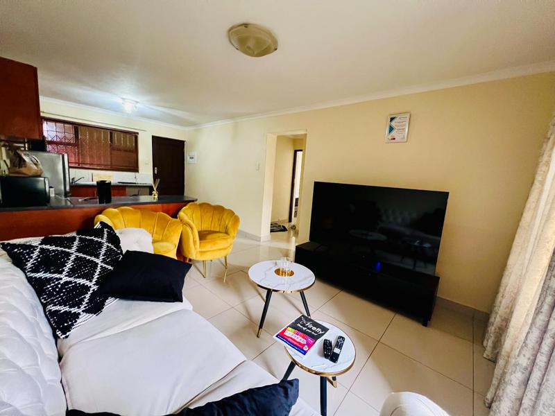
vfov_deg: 89.9
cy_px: 208
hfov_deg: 106.2
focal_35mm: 13
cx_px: 278
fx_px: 208
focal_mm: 1.57
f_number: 1.8
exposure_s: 1/60
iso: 800
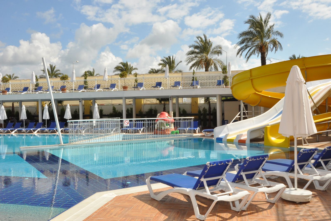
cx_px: 166
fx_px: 303
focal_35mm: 33
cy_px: 110
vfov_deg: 40.0
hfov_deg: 57.2
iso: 640
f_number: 25
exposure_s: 1/200
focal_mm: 22
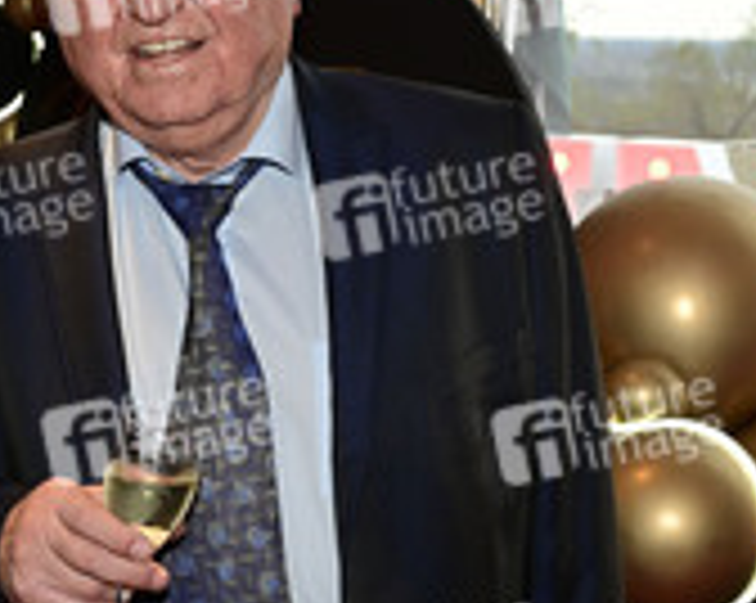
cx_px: 38
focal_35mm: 78
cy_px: 320
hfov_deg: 23.6
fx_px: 1743
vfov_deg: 19.6
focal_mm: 31
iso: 1250
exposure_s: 1/200
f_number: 5.6
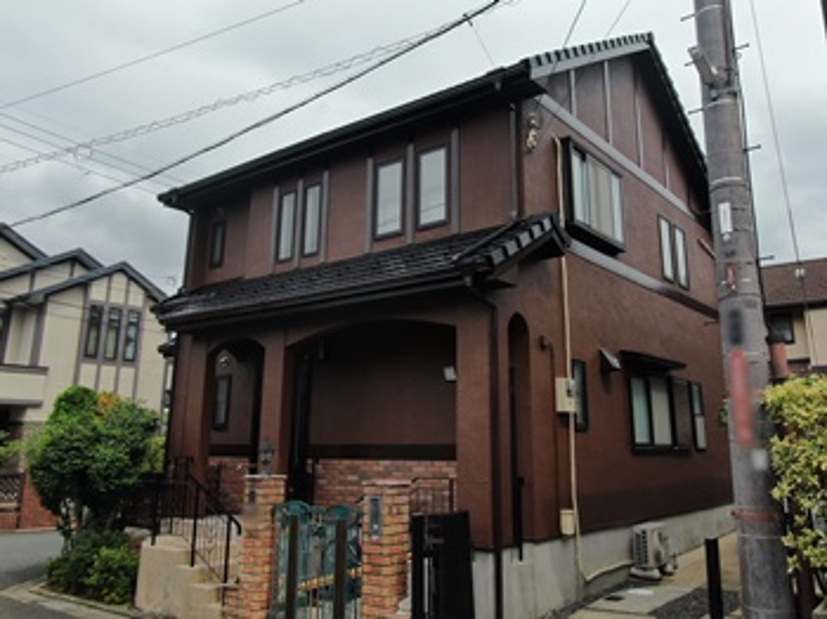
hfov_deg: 71.6
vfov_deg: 56.8
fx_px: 573
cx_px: 414
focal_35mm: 24
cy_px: 310
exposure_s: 1/1600
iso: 100
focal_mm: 4.39
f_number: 2.8
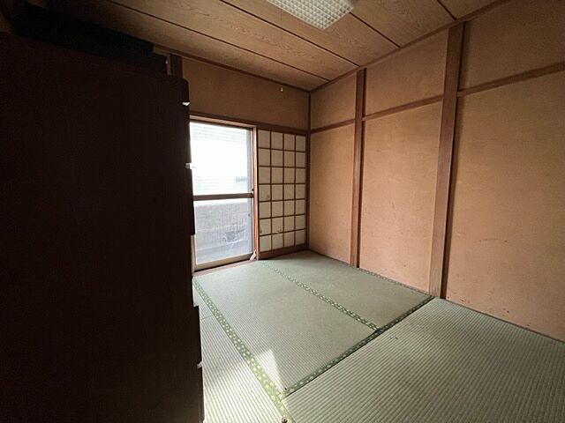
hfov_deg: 106.2
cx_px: 282
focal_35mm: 13
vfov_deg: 89.9
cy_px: 212
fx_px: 212
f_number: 1.8
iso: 100
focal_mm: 1.57
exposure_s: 1/99
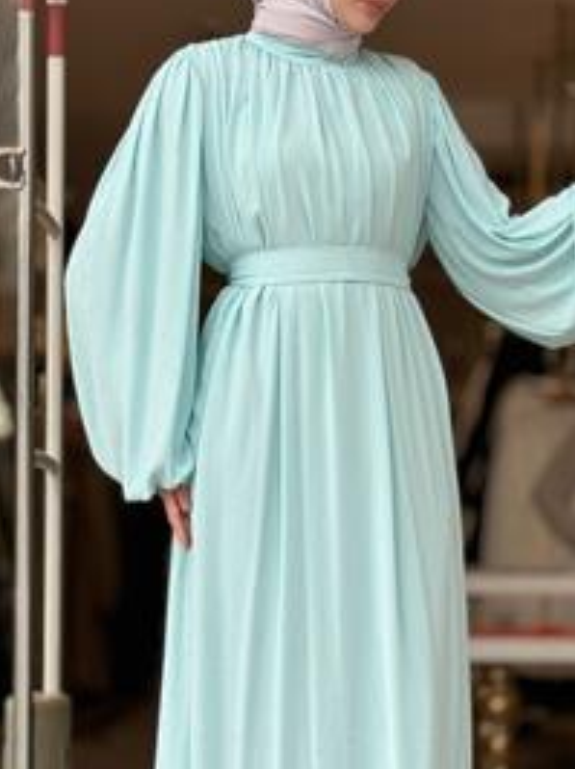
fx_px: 2085
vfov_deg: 20.8
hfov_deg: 15.7
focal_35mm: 94
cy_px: 506
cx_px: 309
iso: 80
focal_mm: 6.86
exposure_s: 1/850
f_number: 1.78
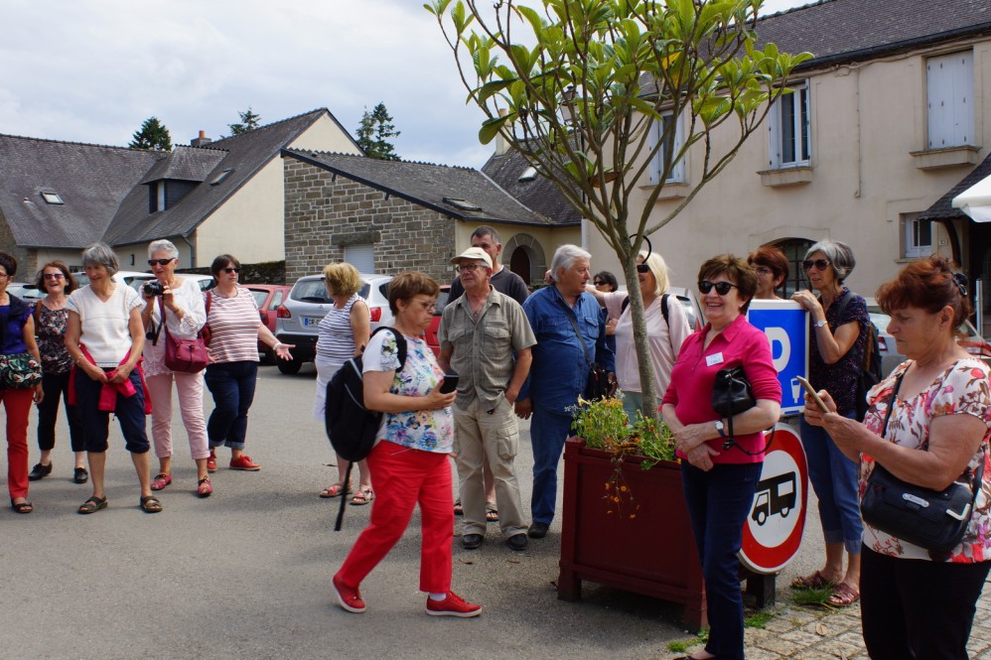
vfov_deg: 33.4
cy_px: 334
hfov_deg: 48.5
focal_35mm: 40
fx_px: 1101
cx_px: 499
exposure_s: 1/100
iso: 100
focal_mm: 26
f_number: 11
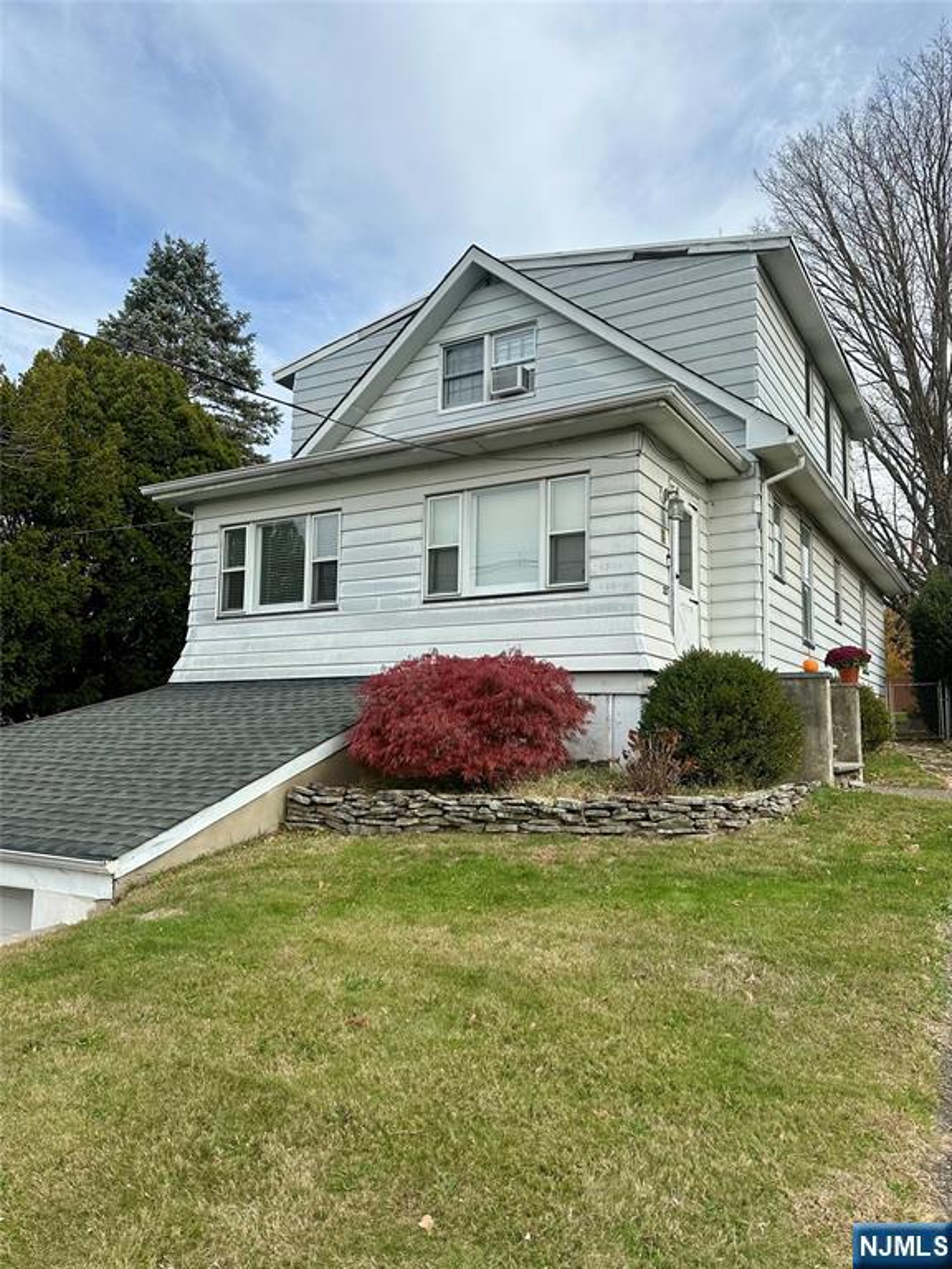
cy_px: 634
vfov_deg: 71.6
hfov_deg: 56.8
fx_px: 880
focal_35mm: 24
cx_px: 476
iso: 80
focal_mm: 6.86
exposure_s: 1/2882
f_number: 1.78
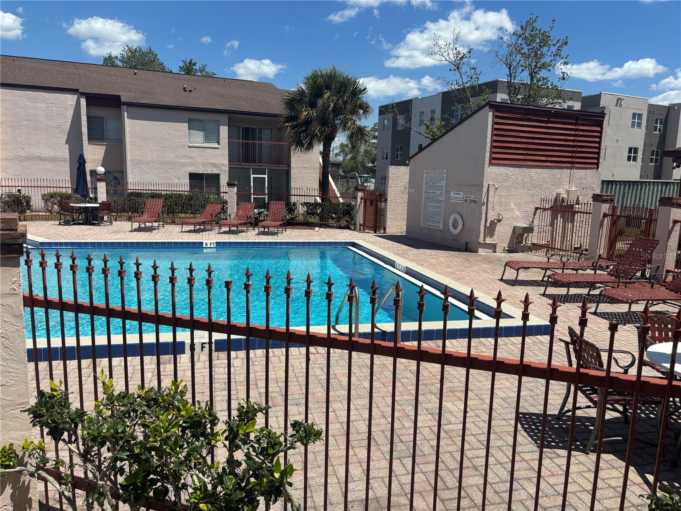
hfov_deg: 67.3
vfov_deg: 53.1
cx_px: 340
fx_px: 511
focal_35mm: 26
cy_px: 256
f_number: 1.6
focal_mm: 5.96
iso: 50
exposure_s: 1/5076
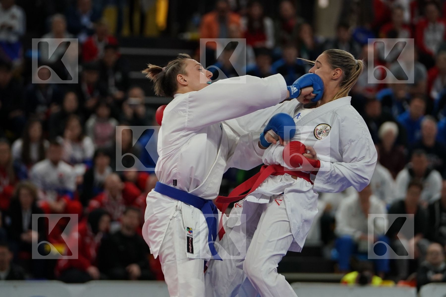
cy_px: 148
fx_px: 2750
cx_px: 223
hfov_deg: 9.3
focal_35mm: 222
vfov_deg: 6.2
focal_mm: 148
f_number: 2.8
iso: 1250
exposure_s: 1/1000
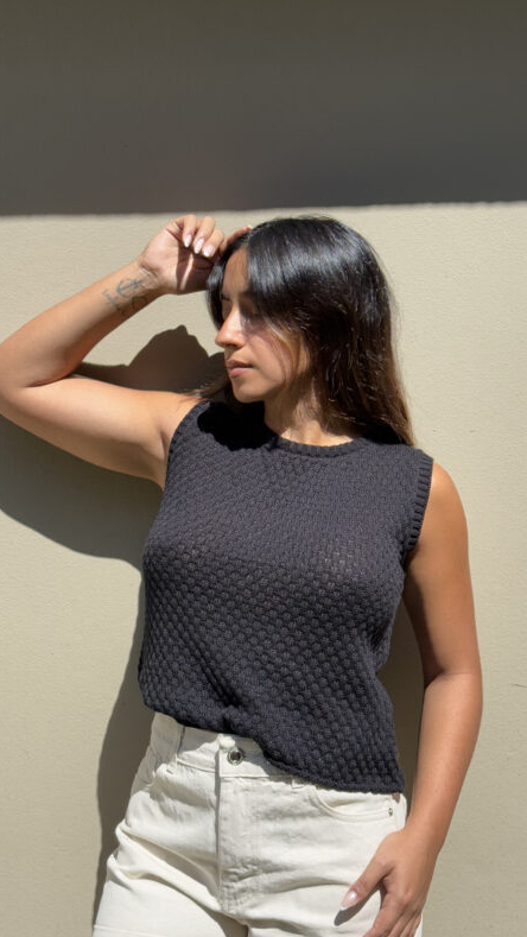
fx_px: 1316
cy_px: 464
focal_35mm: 53
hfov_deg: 22.6
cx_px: 296
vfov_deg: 39.2
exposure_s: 1/2865
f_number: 1.78
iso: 64
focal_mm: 6.76
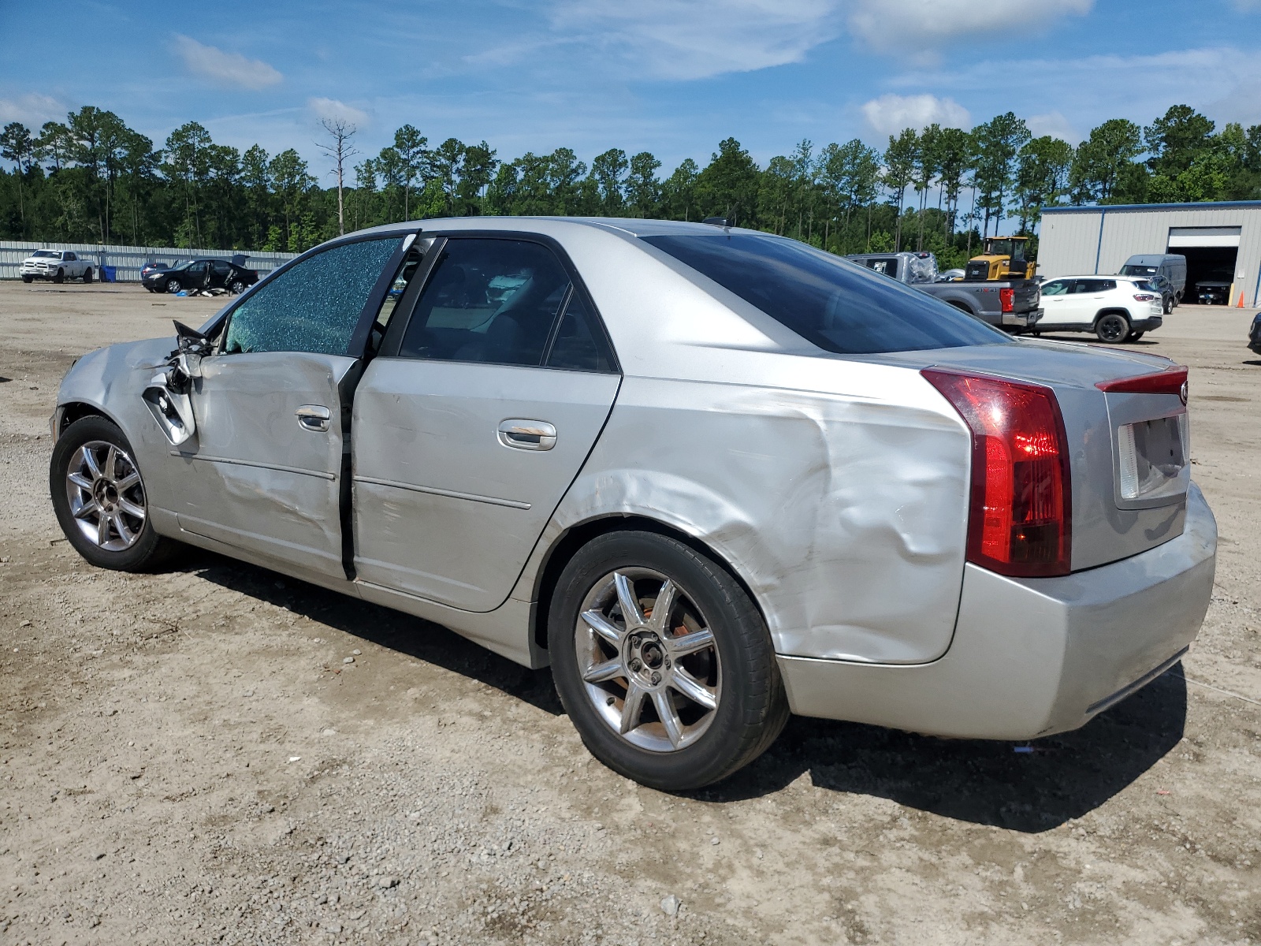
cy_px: 473
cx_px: 630
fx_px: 947
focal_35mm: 26
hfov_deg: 67.3
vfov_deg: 53.1
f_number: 1.5
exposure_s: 1/5000
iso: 50
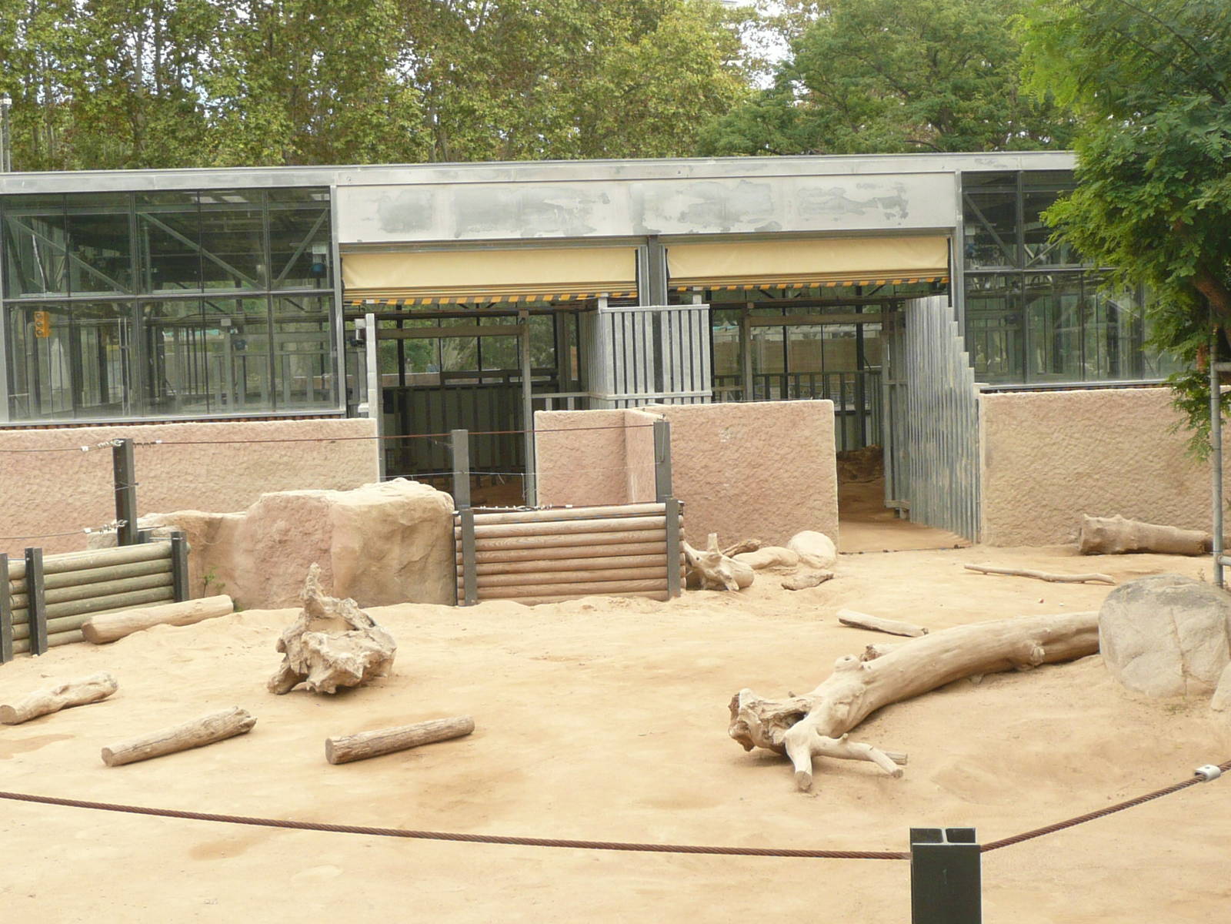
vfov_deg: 28.6
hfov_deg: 37.5
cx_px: 616
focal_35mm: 51
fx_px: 1814
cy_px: 462
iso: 100
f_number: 3.6
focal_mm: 5.5
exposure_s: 1/200
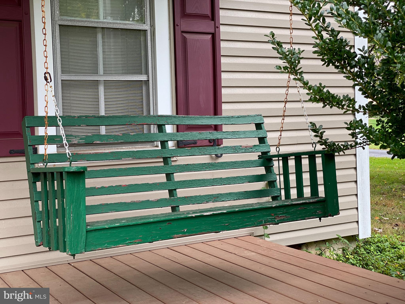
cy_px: 152
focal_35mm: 52
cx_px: 202
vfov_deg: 28.0
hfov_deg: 36.8
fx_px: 608
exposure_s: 1/122
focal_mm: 6
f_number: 2
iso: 32
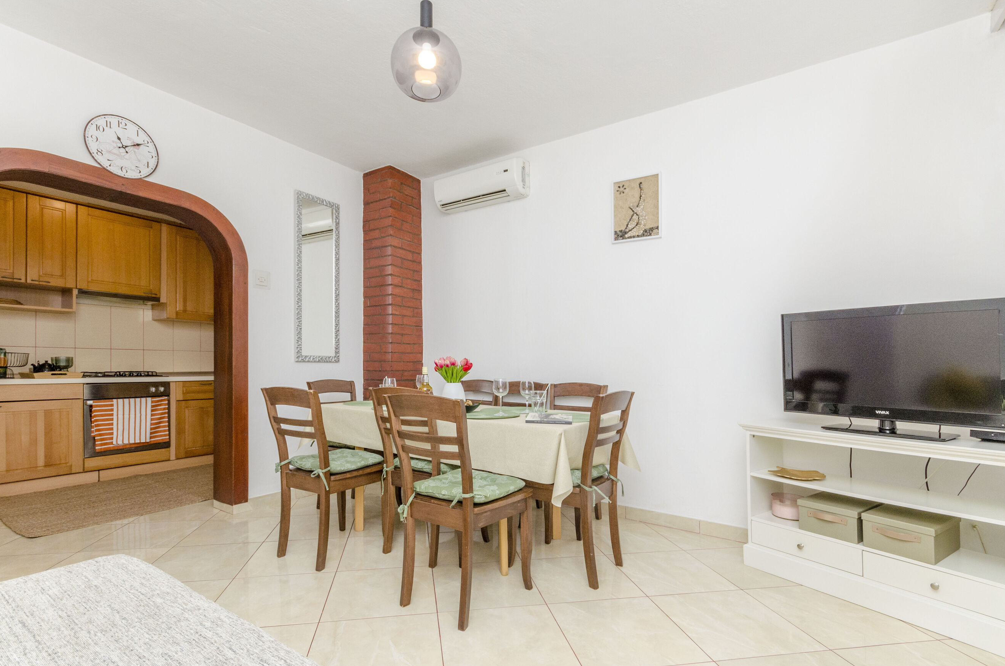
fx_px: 446
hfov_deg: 96.8
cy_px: 333
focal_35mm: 16
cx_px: 492
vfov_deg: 73.5
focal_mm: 10
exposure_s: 1/200
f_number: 8
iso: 640
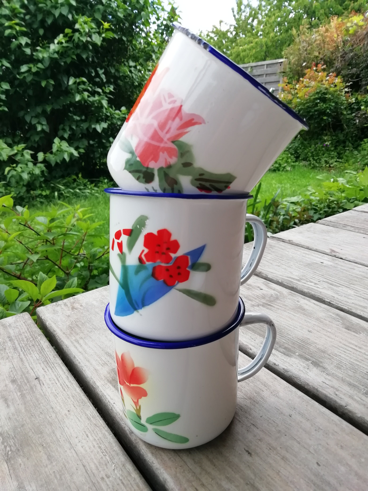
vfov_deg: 67.3
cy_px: 246
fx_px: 369
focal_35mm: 26
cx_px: 184
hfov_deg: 53.1
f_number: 2.2
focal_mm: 3.21
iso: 50
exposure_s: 1/211
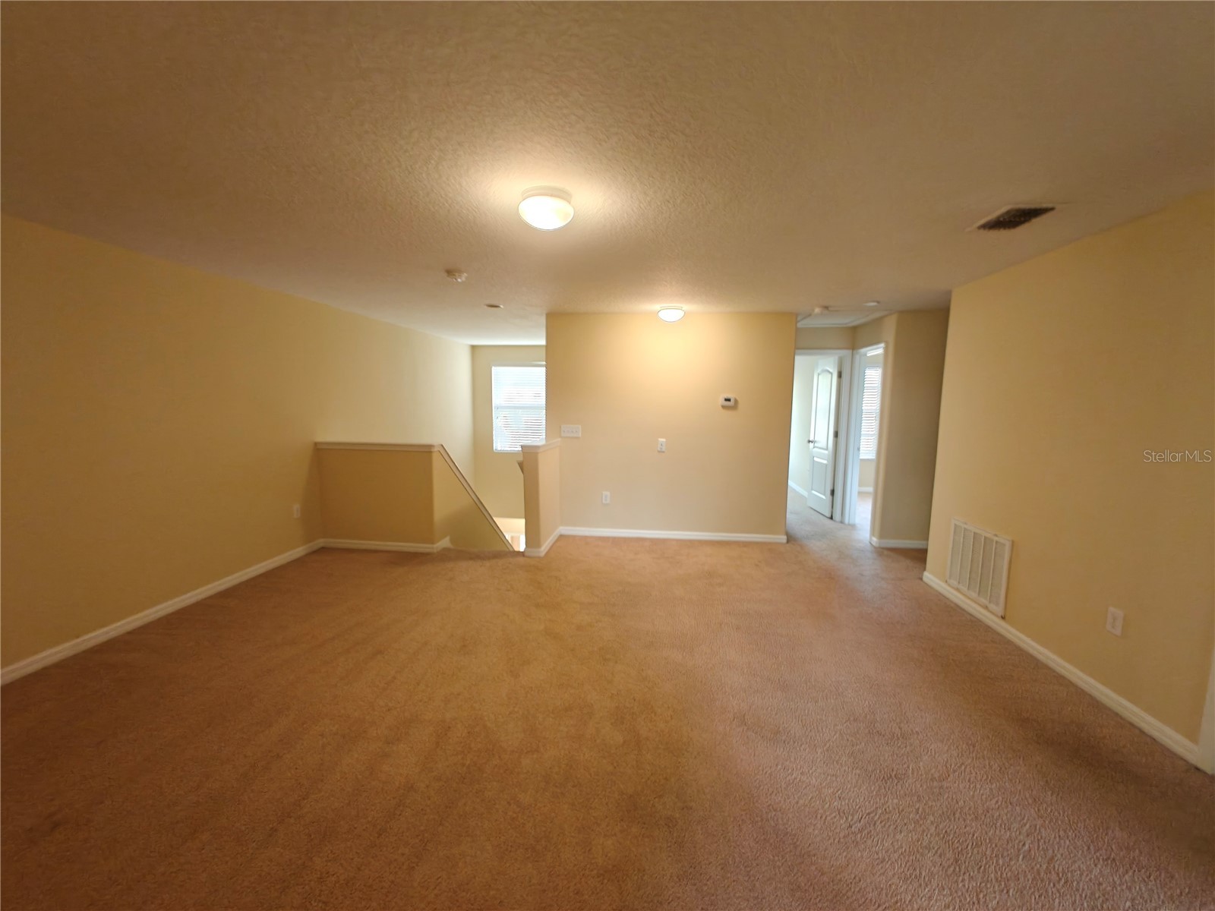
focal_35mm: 14
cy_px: 456
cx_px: 608
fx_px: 491
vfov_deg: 85.7
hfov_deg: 102.1
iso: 320
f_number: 2.2
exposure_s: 1/24
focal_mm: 2.62
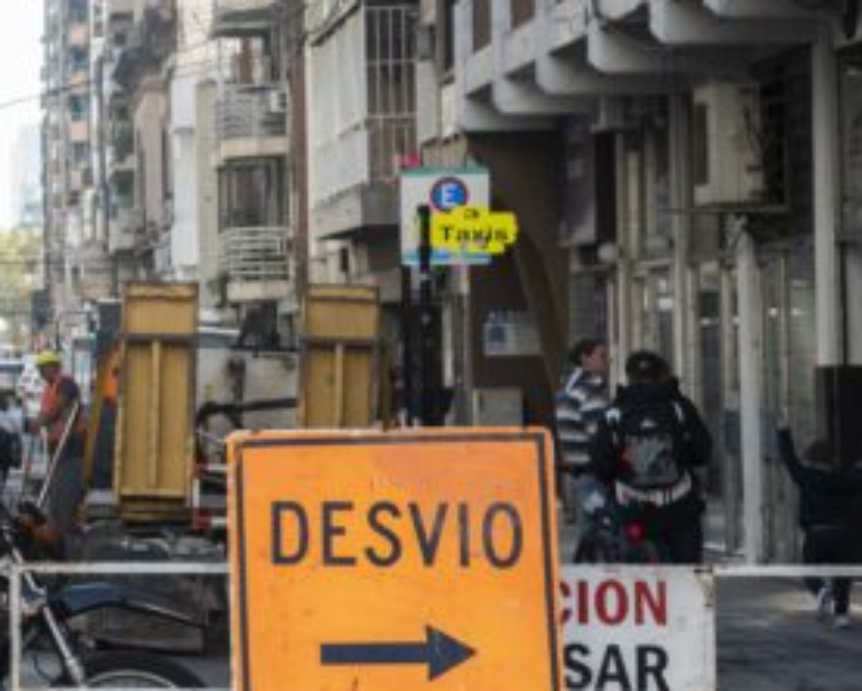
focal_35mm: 169
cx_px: -227
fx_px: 4315
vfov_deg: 9.2
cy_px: 285
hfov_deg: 11.2
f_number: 5
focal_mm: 65
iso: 200
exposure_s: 1/125
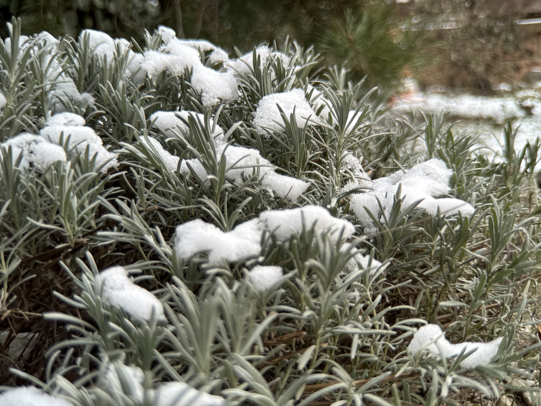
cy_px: 203
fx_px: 375
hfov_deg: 71.6
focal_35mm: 24
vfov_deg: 56.8
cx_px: 270
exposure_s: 1/121
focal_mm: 6.86
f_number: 1.78
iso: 100
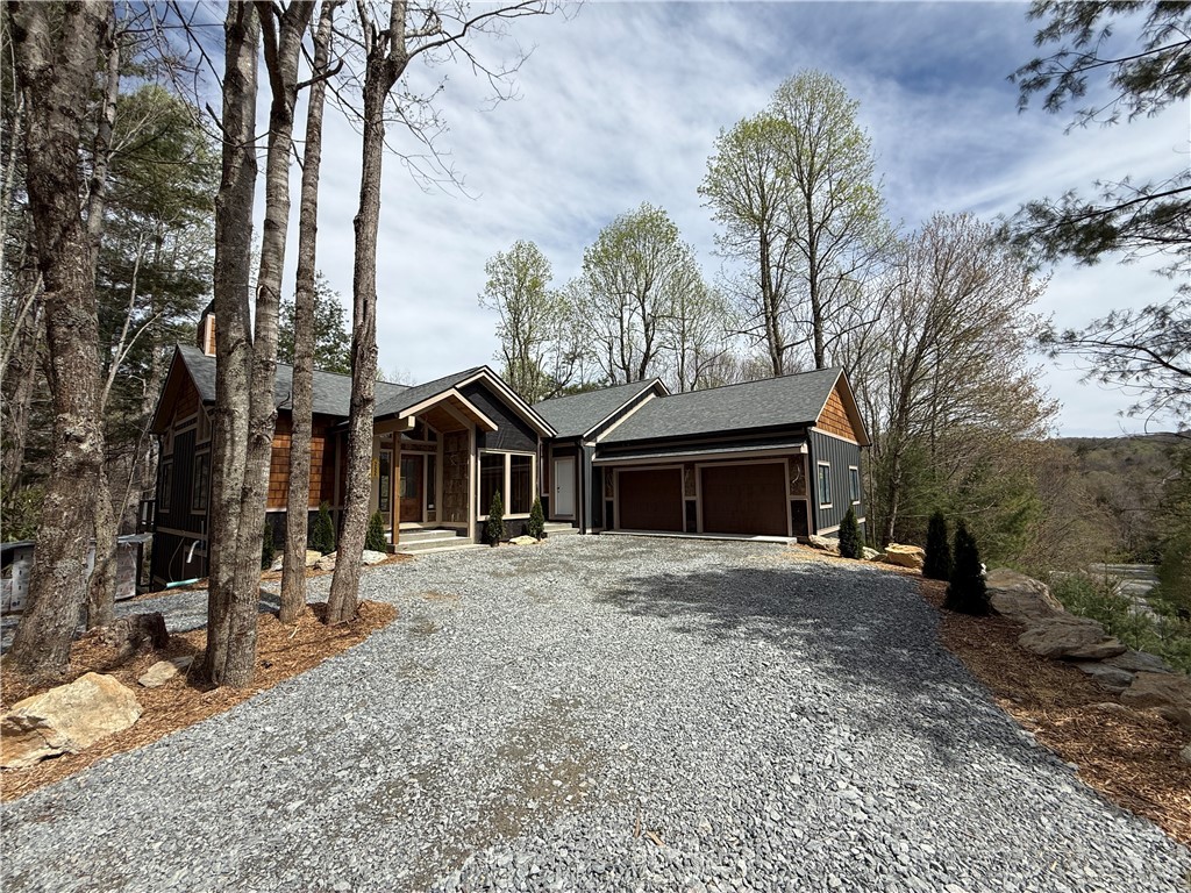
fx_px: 482
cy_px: 446
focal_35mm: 14
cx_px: 596
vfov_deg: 85.7
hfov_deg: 102.1
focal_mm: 2.22
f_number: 2.2
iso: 50
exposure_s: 1/2717
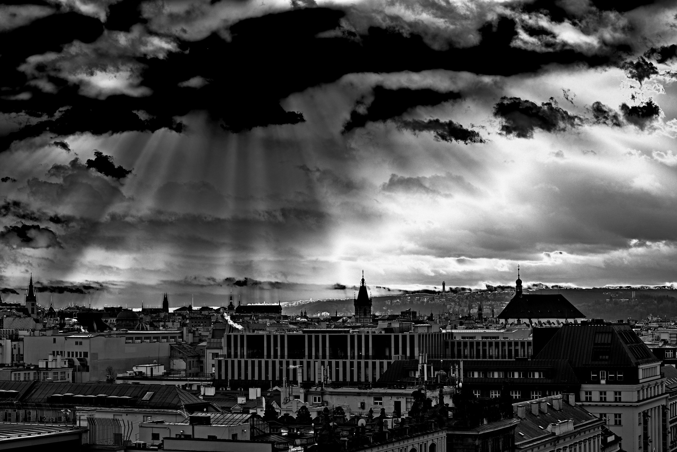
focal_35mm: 70
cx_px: 338
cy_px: 226
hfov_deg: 28.8
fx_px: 1317
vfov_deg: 19.5
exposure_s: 1/320
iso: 100
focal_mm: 70
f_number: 7.1
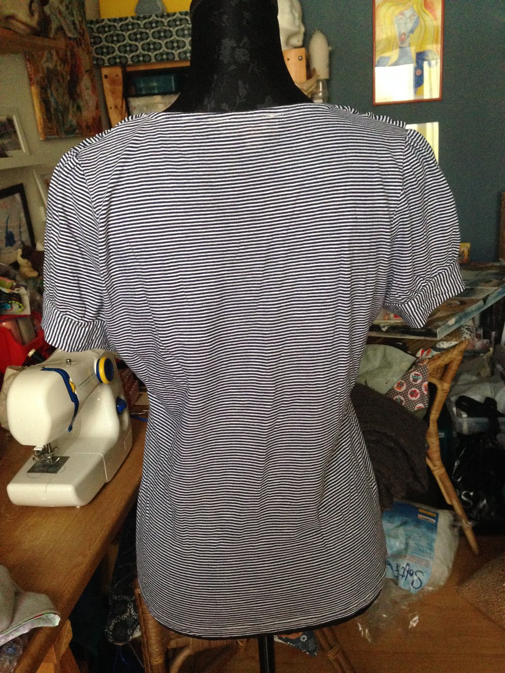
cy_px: 336
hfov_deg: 43.0
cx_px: 252
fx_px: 642
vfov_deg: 55.3
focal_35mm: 33
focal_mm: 4.12
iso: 320
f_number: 2.4
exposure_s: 1/17
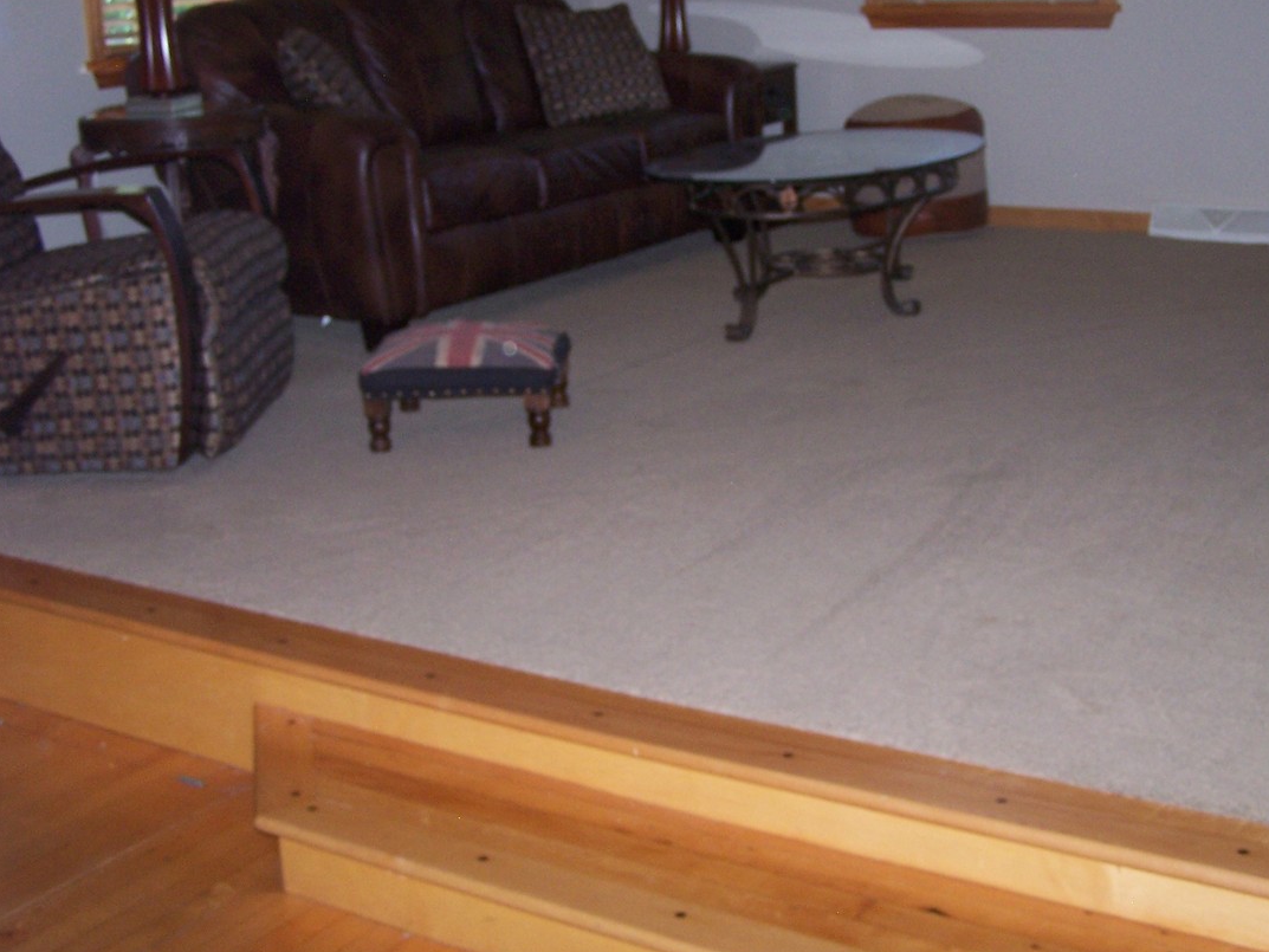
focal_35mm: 51
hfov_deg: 37.4
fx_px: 1870
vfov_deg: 28.4
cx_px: 731
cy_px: 333
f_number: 2.8
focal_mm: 6.3
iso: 140
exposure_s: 1/60
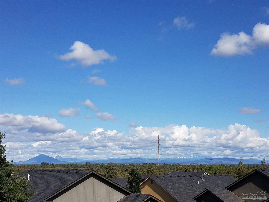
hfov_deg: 67.3
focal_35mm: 26
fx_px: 202
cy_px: 101
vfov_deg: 53.0
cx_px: 134
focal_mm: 4.2
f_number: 1.7
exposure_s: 1/4048
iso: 40
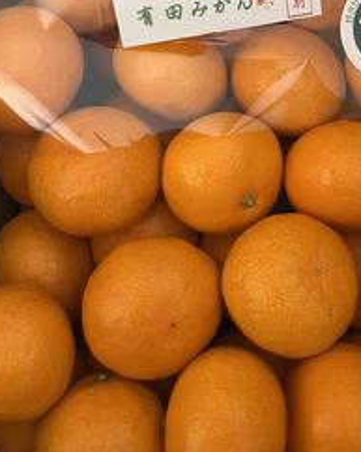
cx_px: 254
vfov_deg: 42.5
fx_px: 562
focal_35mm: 42
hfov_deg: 35.1
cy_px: 112
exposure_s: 1/30
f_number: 1.6
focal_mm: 5.1
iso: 500
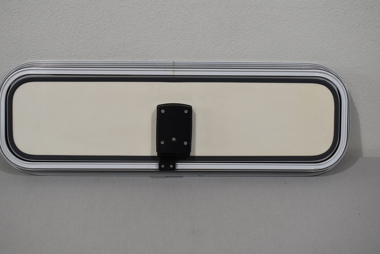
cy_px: 117
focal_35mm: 46
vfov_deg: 29.5
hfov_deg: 43.1
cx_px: 177
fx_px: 481
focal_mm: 27
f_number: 5.6
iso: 280
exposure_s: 1/125
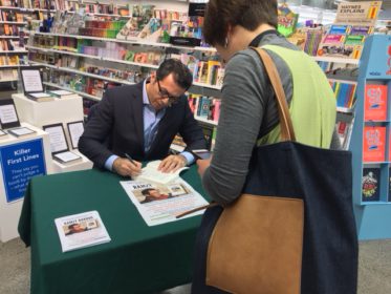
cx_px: 196
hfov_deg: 61.6
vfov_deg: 48.3
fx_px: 328
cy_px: 147
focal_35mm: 29
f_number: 2.2
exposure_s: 1/33
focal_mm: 4.15
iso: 40
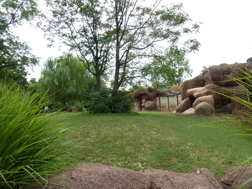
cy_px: 94
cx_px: 126
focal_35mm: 25
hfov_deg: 69.4
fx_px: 182
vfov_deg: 54.9
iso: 160
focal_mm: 4.1
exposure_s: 1/500
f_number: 3.3
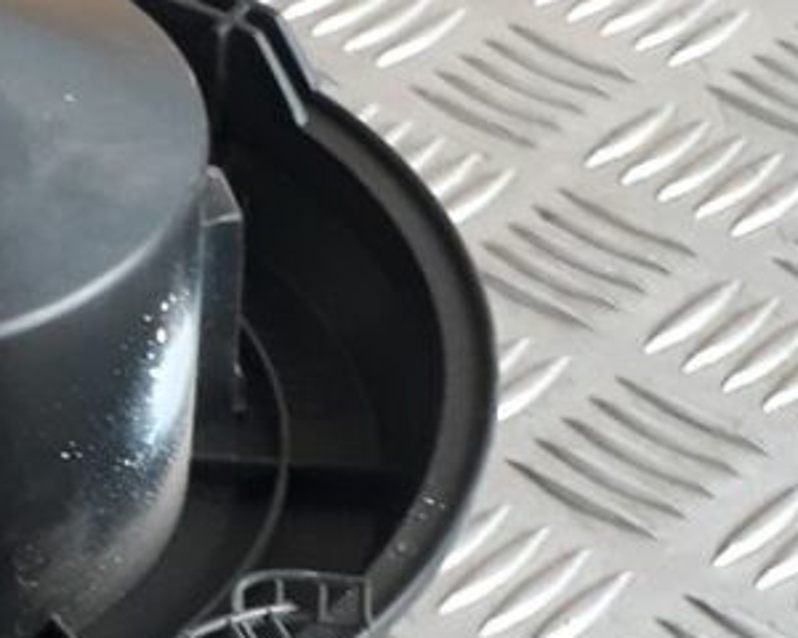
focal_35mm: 123
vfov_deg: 12.2
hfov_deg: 14.9
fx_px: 2905
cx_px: -247
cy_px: 774
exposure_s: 1/33
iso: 64
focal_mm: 3.6
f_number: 1.9
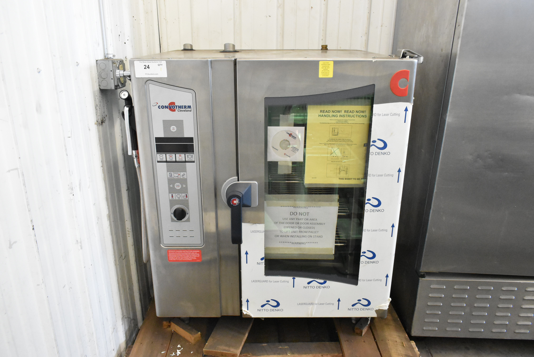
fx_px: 401
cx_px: 267
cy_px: 178
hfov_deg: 67.4
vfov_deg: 48.0
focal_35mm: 27
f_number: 8
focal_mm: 18
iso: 6400
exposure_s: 1/160
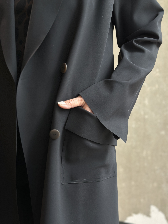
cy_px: 112
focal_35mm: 48
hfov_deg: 30.3
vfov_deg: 39.7
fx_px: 311
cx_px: 84
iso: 80
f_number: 1.78
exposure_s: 1/100
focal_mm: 6.86
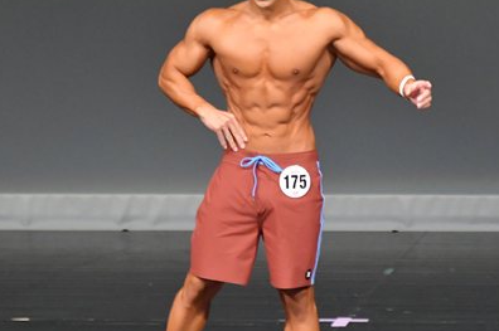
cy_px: 190
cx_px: 360
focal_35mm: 676
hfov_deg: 3.1
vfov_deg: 2.0
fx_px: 9358
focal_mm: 230
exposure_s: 1/400
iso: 5000
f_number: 5.6
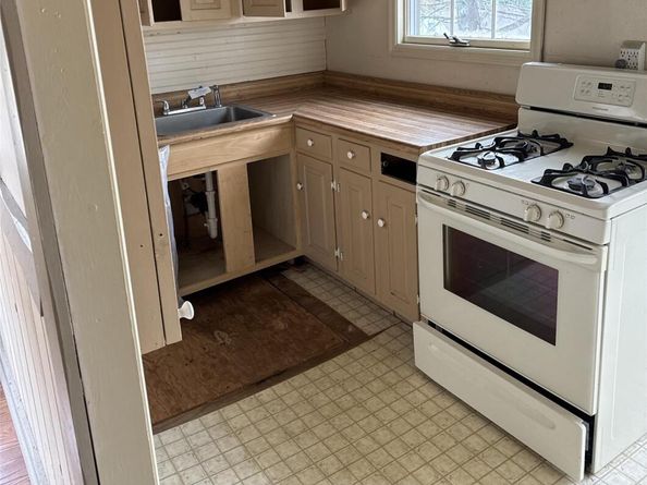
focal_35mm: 24
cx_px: 324
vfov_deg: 56.8
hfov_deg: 71.6
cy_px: 242
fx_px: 448
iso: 200
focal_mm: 6.76
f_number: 1.78
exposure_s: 1/108
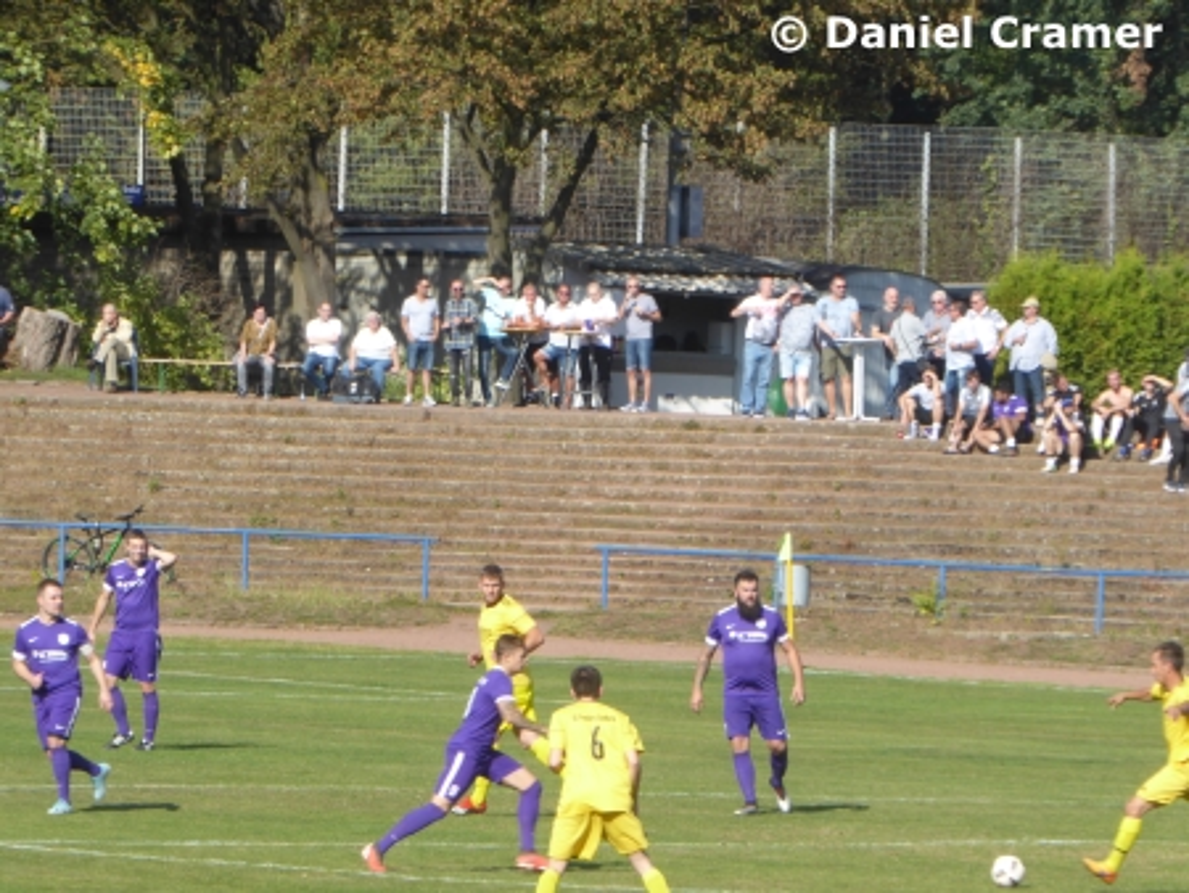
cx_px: 594
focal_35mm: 400
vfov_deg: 3.7
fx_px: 13747
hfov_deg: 5.0
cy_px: 446
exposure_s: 1/200
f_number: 6.3
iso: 80
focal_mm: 71.7
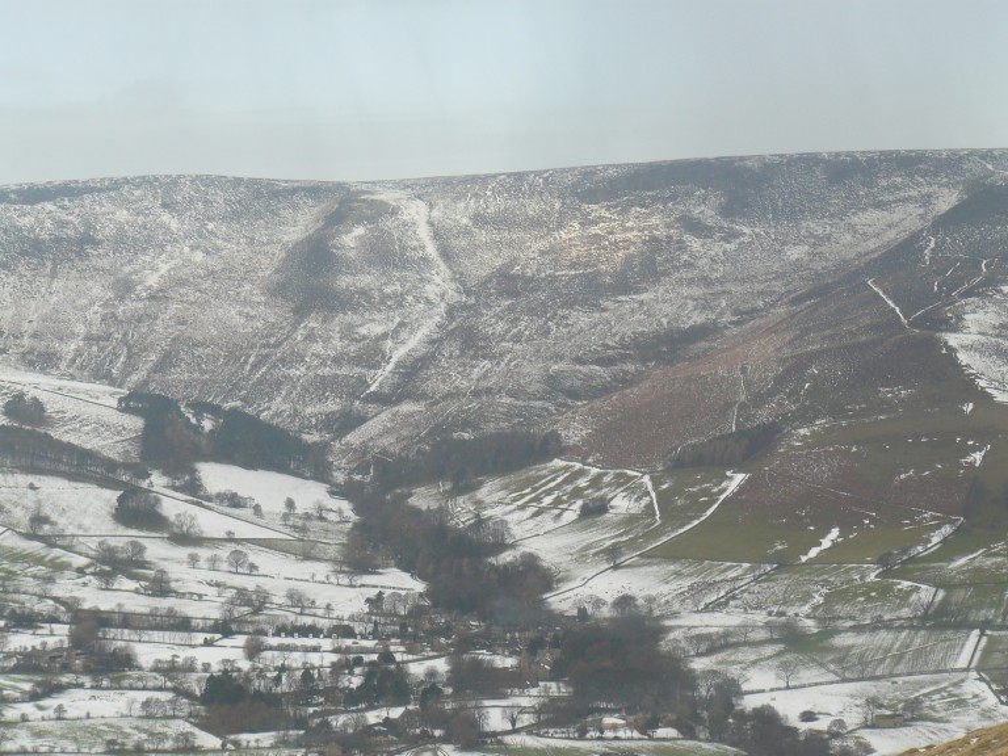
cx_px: 504
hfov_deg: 15.2
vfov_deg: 11.4
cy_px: 378
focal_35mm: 130
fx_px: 3786
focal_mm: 21.6
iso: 100
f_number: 4.5
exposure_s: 1/200
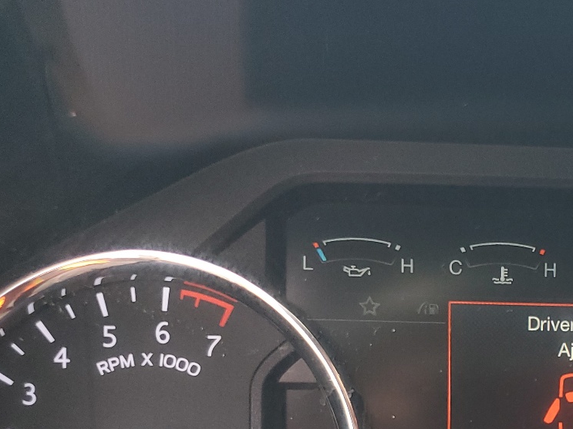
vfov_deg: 24.5
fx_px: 927
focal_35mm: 56
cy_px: 457
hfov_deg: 31.5
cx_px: 585
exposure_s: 1/120
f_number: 1.5
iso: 94
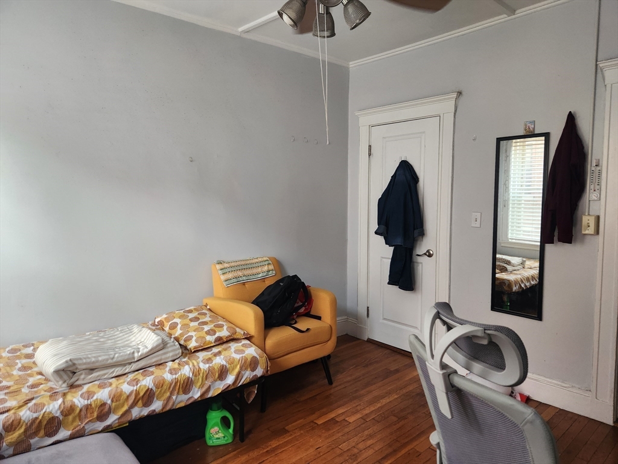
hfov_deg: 73.9
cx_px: 309
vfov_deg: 58.9
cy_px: 232
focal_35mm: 23
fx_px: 411
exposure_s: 1/120
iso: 160
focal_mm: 5.4
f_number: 1.8
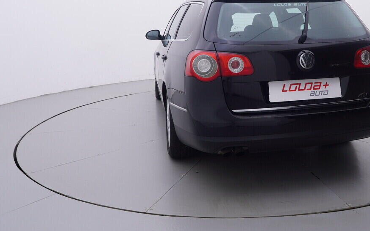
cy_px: 65
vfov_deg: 33.2
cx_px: 247
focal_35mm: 38
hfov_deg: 50.8
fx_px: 382
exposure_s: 1/80
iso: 200
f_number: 5
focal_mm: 15
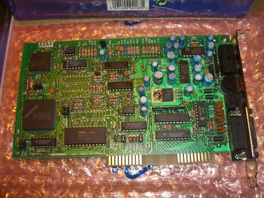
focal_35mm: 38
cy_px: 99
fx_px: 290
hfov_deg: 49.0
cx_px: 132
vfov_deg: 37.7
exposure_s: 1/60
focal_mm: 7.9
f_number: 2.8
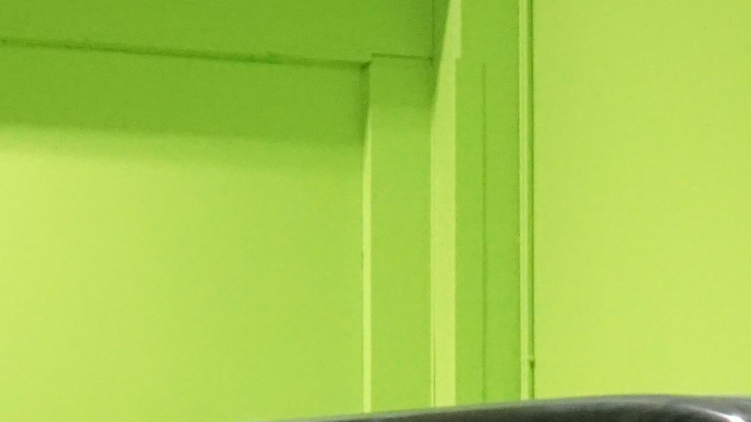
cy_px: 973
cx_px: 911
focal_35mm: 261
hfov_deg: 8.2
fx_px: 5198
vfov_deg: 4.6
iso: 6400
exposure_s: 1/15
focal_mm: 58
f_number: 20
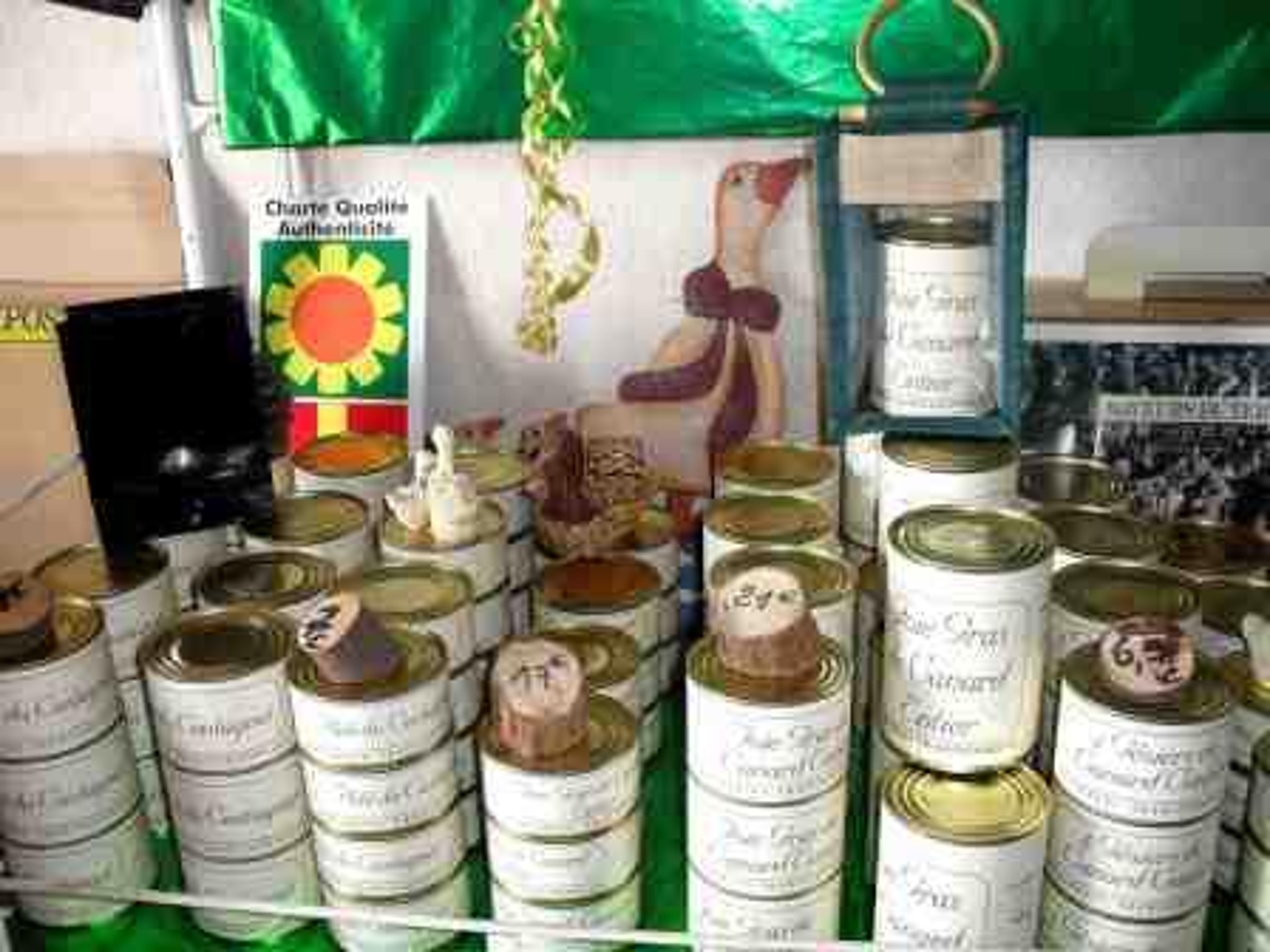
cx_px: 635
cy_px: 476
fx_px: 1284
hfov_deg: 52.6
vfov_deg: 40.7
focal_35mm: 35
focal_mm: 6.3
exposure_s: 1/45
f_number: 3.2
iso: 200
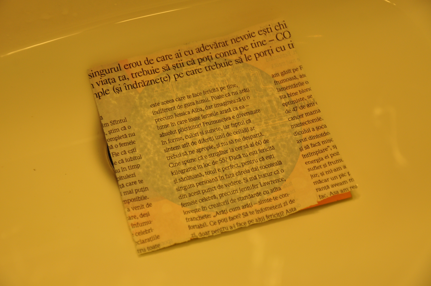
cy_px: 143
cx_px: 216
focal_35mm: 60
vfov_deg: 22.6
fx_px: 717
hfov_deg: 33.4
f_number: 4.5
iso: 250
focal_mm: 40
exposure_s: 1/10
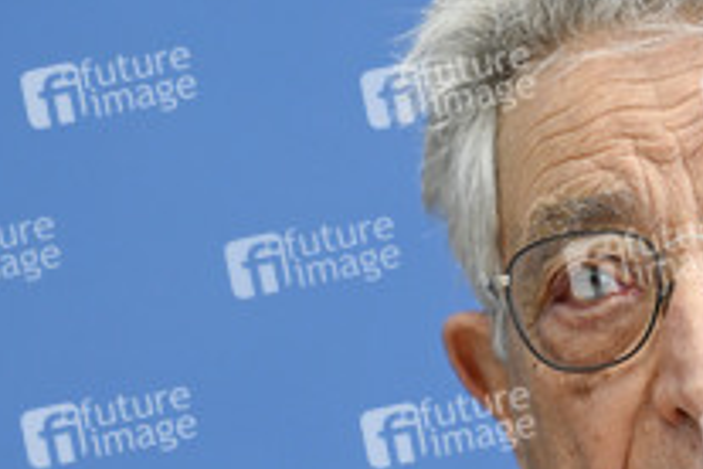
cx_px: 698
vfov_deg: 3.2
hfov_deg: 4.7
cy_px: 343
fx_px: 8494
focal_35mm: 435
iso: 2500
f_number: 5
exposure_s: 1/640
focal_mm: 200
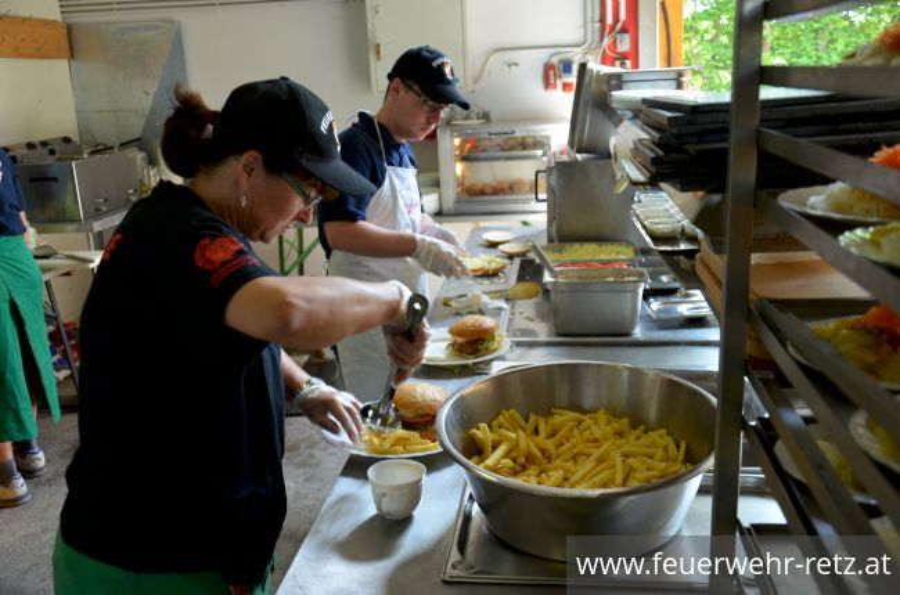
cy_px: 298
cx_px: 450
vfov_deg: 35.3
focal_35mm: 38
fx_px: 935
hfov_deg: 51.4
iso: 450
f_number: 4
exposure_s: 1/60
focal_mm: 25
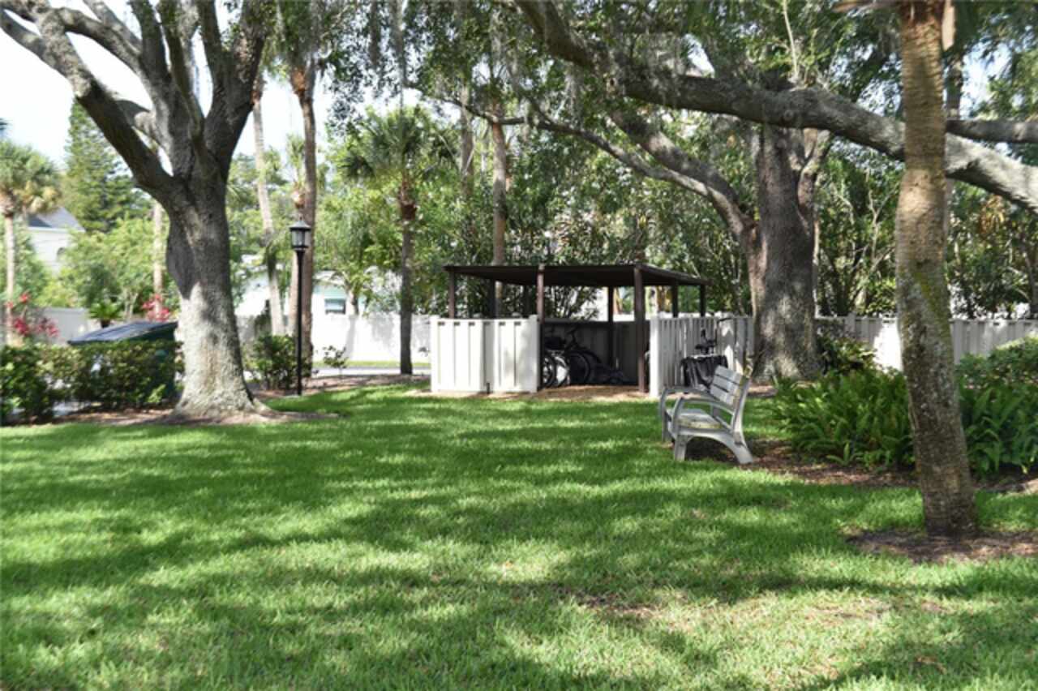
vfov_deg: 26.5
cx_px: 519
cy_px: 346
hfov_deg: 38.9
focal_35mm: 51
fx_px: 1470
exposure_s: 1/250
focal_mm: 34
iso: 250
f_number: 8
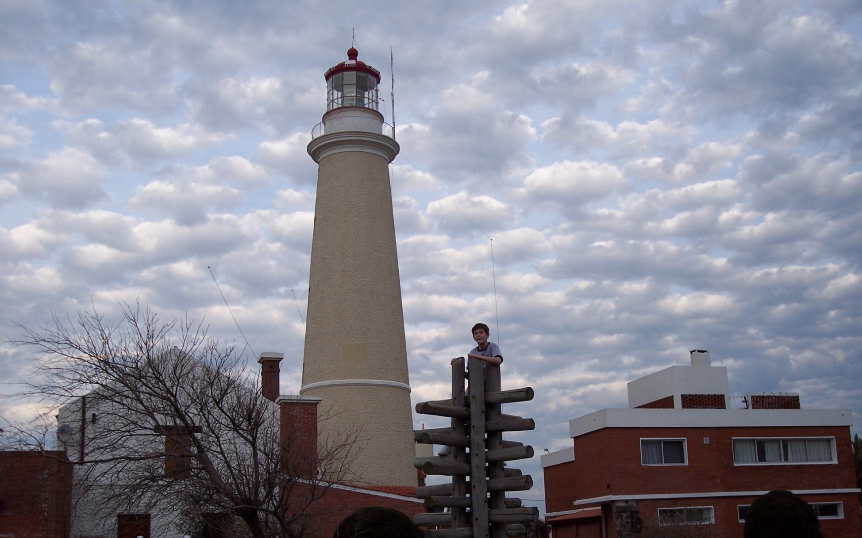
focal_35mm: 42
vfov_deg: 30.5
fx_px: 987
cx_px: 436
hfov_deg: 47.2
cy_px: 317
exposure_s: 1/500
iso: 100
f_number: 3.4
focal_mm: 8
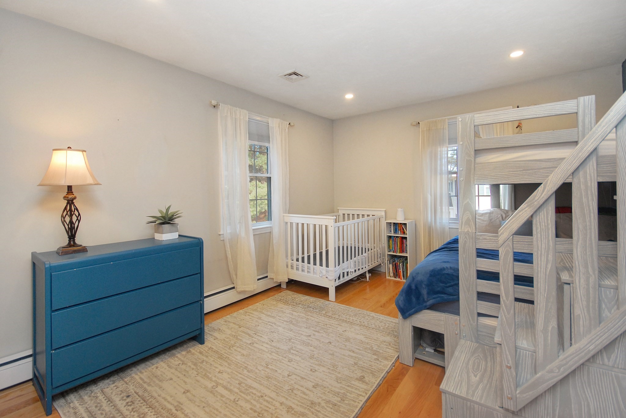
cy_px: 209
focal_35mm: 15
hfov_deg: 100.3
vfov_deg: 77.5
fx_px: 261
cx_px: 313
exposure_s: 1/60
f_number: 5
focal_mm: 10
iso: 500
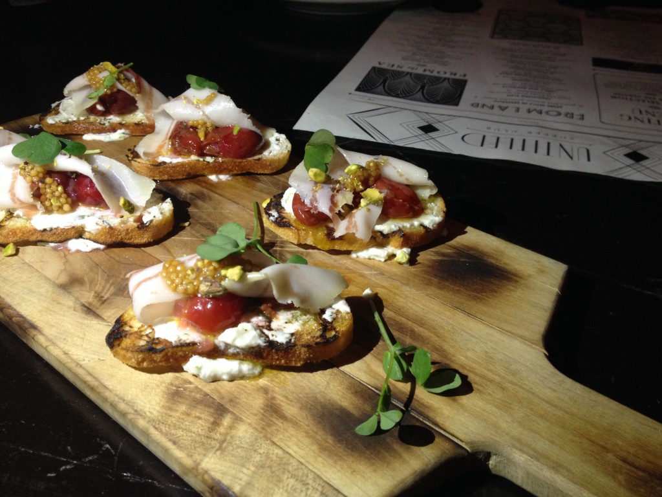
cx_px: 331
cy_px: 248
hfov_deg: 52.6
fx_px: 669
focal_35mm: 35
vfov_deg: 40.7
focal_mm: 4.28
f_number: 2.4
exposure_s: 1/20
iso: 125
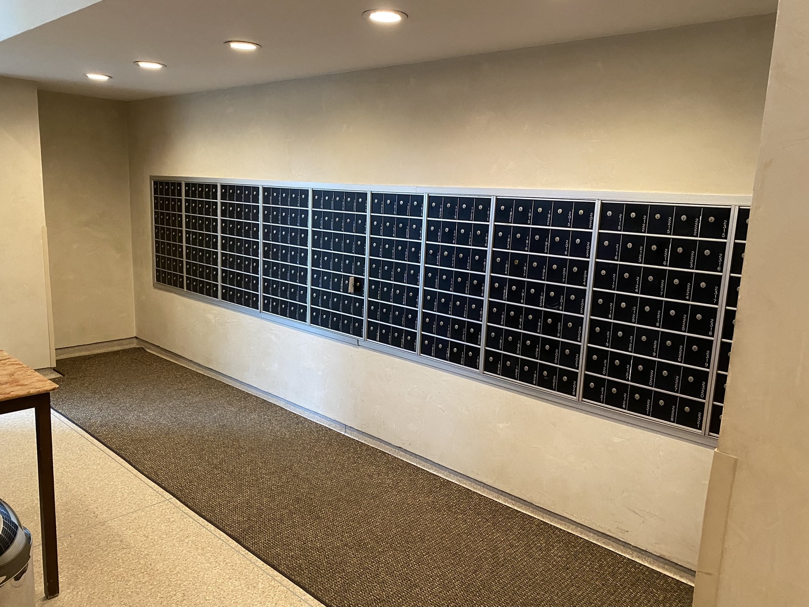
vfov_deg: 53.1
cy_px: 304
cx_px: 404
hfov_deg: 67.3
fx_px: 608
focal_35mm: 26
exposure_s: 1/40
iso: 400
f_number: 1.8
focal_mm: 4.25
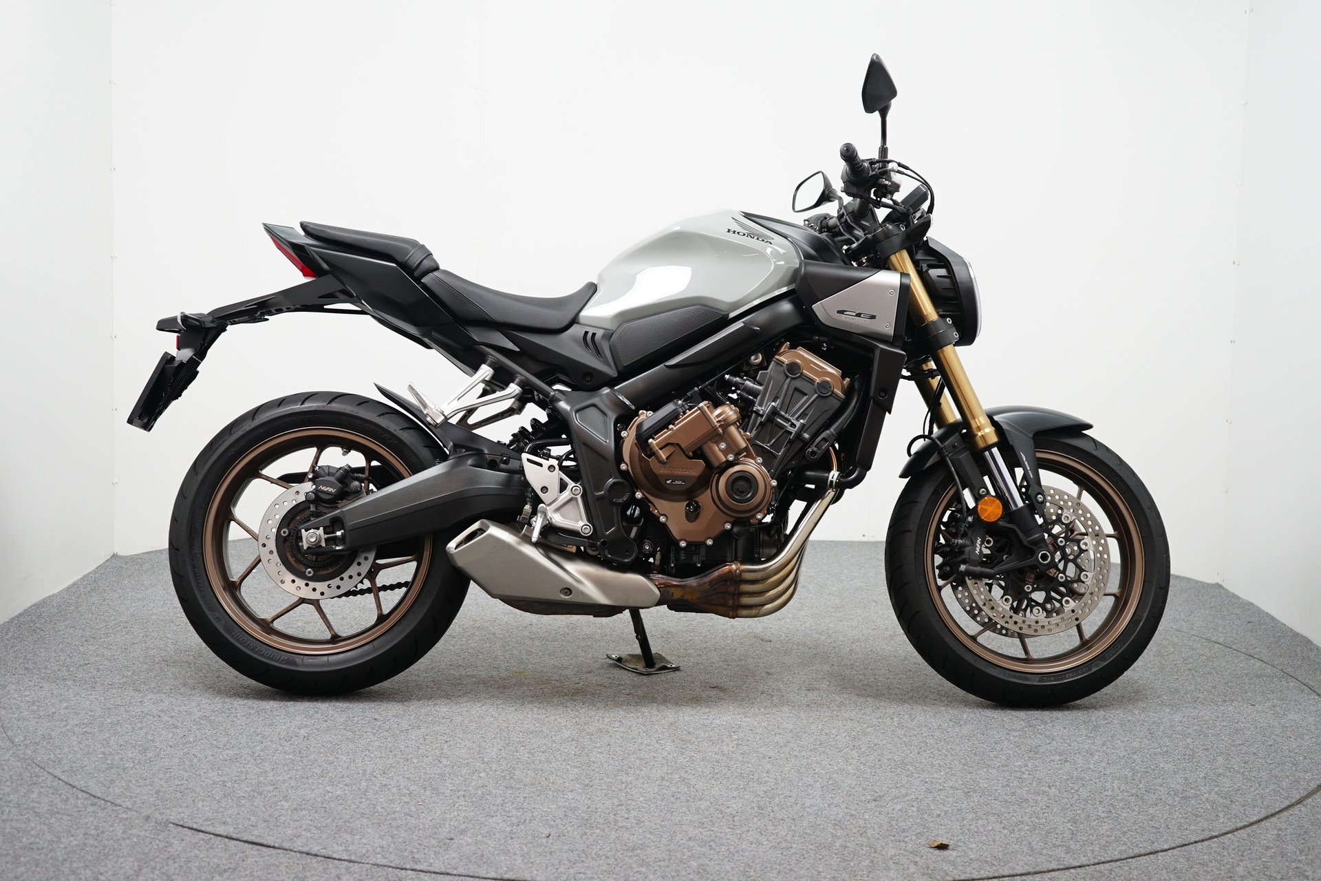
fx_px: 1871
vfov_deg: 26.5
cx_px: 660
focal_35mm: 51
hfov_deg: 38.9
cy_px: 440
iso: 1000
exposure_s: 1/60
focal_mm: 51
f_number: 4.5
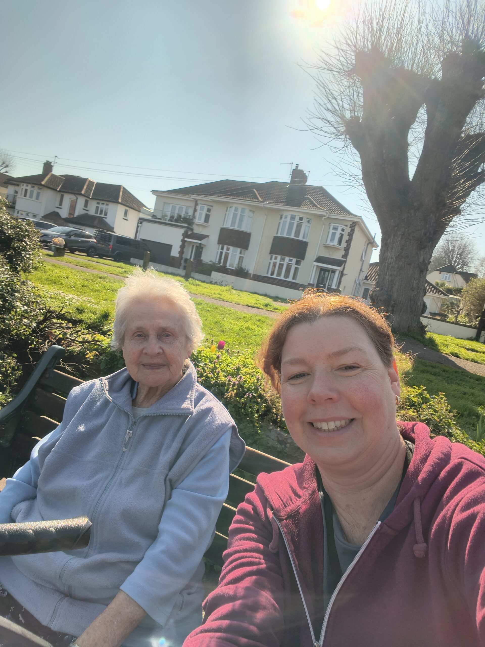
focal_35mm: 21
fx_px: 392
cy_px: 324
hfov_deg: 63.4
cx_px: 242
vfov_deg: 79.0
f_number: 2
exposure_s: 1/414
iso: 100
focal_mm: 3.09
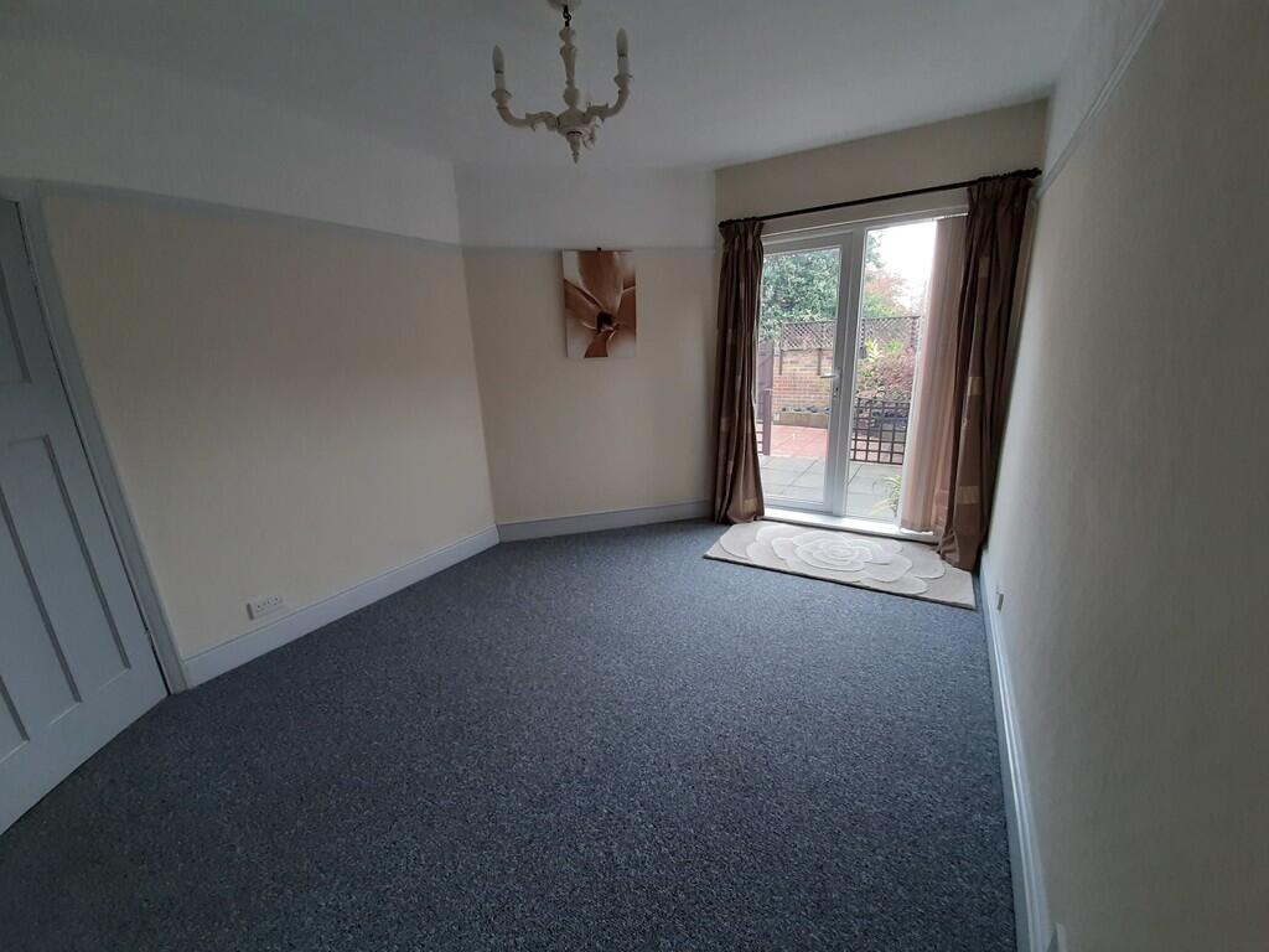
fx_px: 477
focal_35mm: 13
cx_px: 634
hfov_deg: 106.2
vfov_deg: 89.9
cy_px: 476
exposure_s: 1/50
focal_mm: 1.42
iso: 125
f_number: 2.2
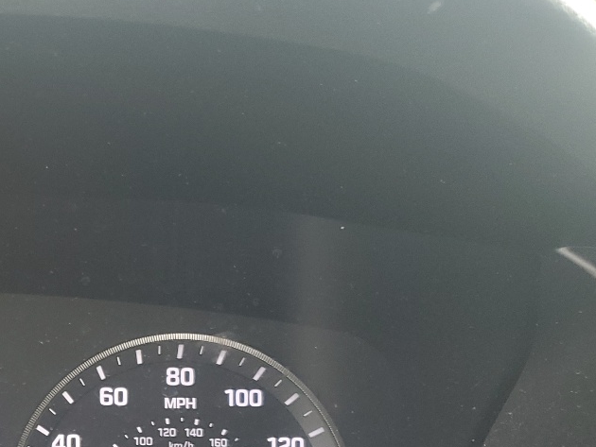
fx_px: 1137
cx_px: -122
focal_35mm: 66
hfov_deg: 26.2
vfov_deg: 21.6
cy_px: 428
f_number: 1.5
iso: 67
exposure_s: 1/60.2
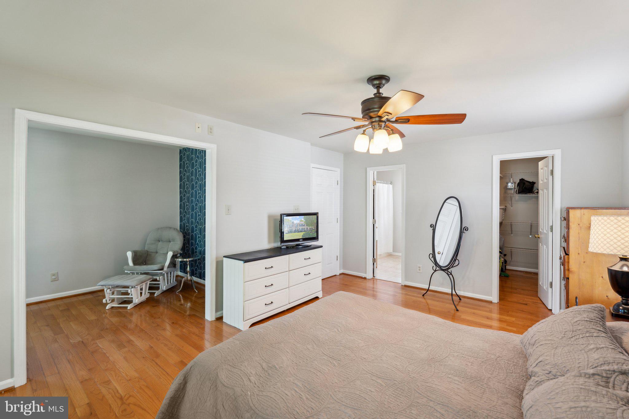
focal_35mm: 16
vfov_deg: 73.7
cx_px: 314
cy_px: 210
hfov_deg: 96.7
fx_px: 280
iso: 125
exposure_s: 1/6
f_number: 6.3
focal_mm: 16
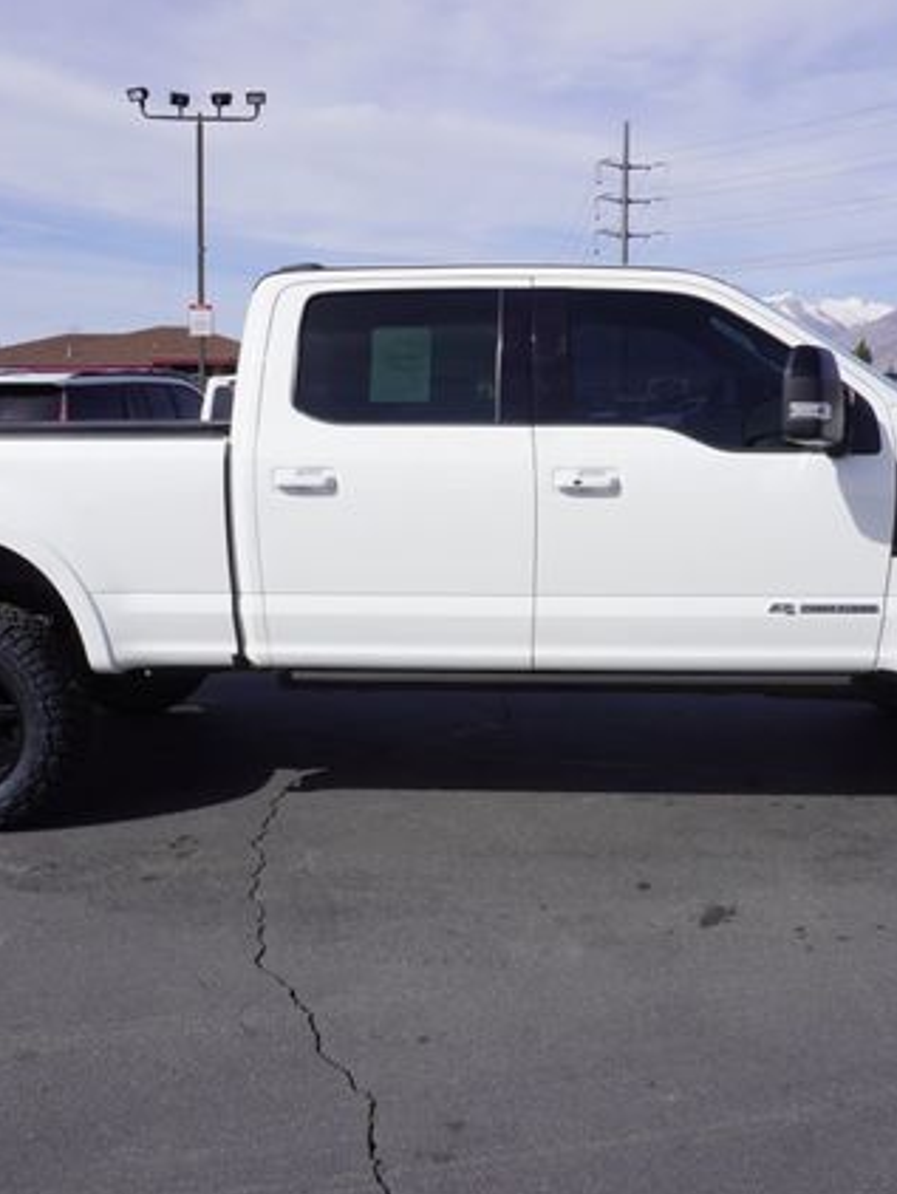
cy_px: 600
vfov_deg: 52.6
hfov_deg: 40.7
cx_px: 470
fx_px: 1208
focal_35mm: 35
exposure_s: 1/250
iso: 100
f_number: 10
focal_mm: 16
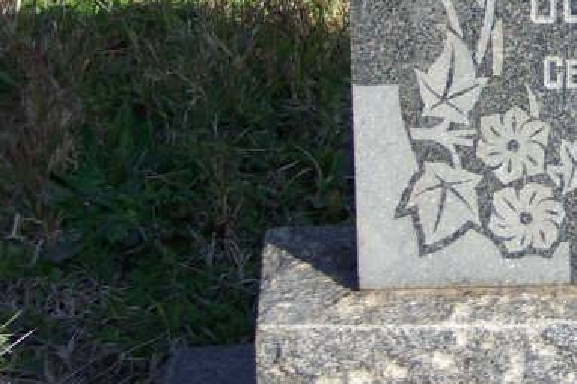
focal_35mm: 228
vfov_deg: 6.0
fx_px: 3653
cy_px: 41
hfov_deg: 8.8
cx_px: 820
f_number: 3.2
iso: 64
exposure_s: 1/640
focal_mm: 11.7
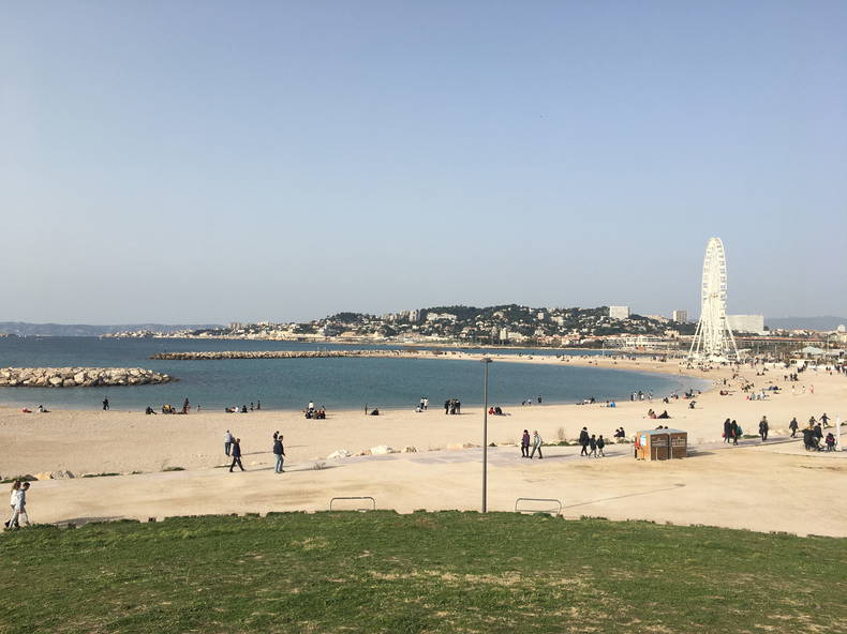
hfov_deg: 61.7
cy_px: 317
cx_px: 424
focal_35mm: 29
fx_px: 709
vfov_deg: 48.2
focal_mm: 4.15
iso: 25
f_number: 2.2
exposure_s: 1/1972
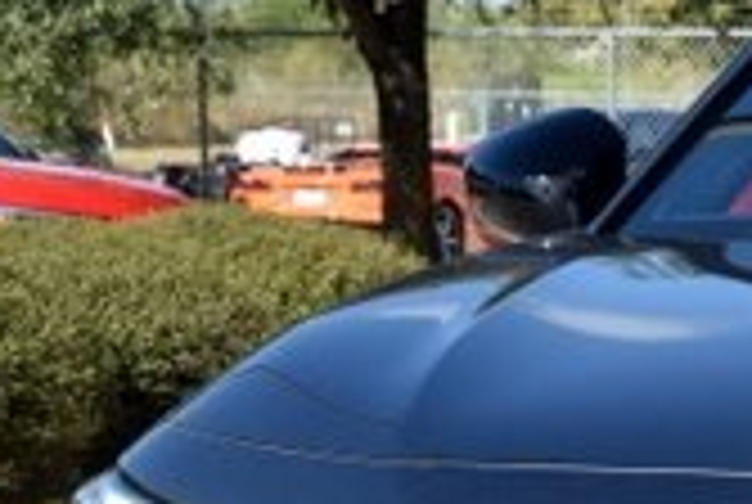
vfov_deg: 5.2
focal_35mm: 264
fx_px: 5524
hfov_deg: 7.6
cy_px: 565
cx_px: 1234
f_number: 9
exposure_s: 1/320
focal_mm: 46
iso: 200
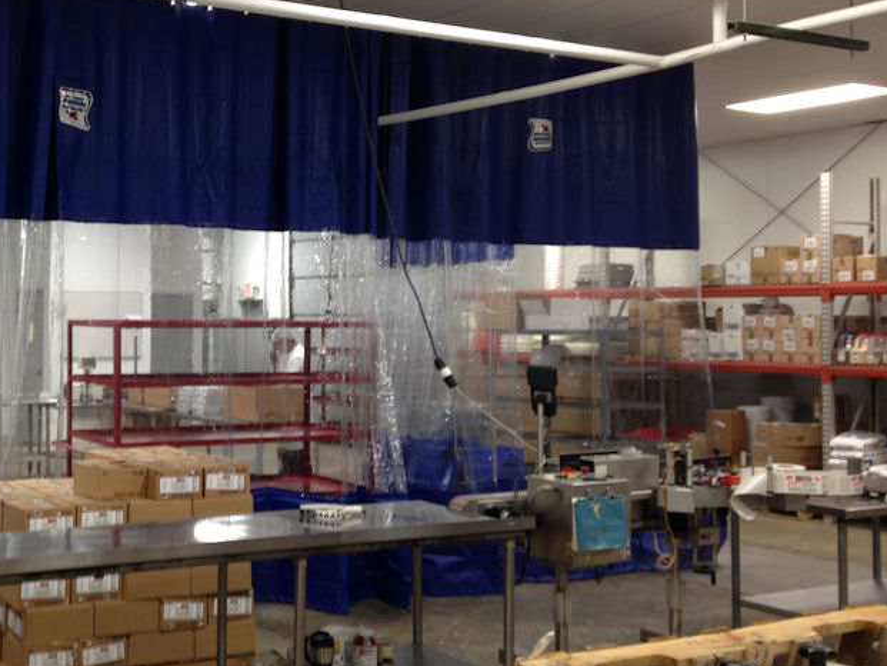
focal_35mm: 52
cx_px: 196
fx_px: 1333
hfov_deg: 35.8
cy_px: 303
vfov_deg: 28.0
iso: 64
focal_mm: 4.12
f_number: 2.4
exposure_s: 1/20
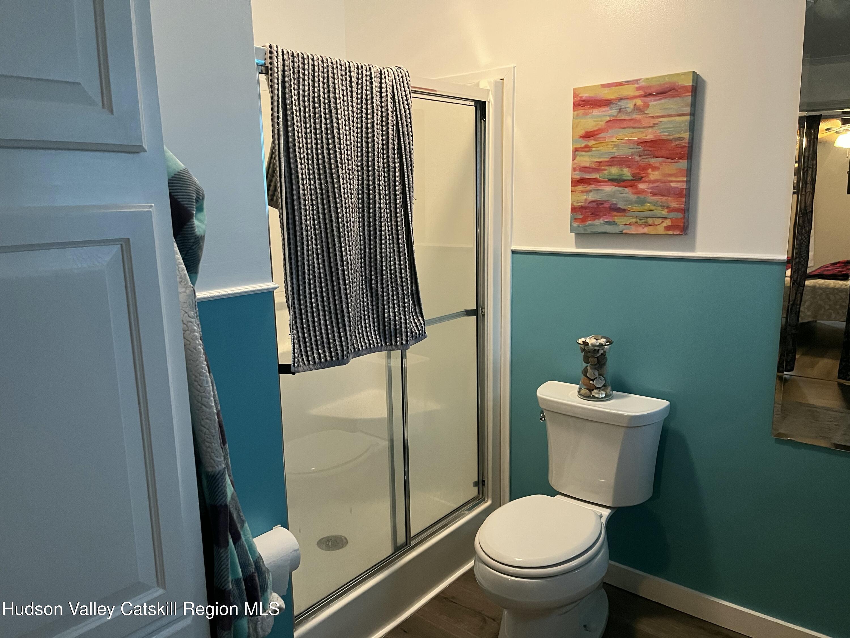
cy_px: 319
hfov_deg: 67.3
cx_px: 425
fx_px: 638
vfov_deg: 53.1
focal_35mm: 26
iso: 500
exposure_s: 1/60
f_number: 1.6
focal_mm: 5.1
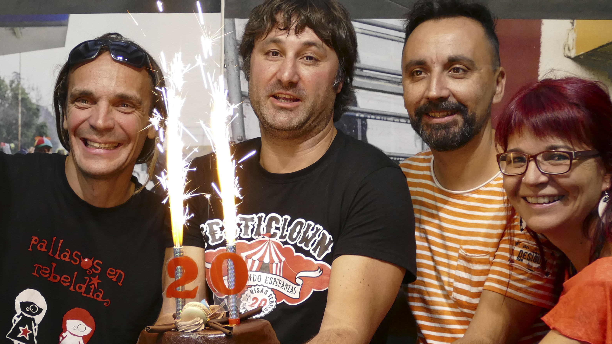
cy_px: 224
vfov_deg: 12.1
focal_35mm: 100
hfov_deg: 21.3
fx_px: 1623
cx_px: 225
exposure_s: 1/80
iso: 500
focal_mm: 20.23
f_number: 3.4
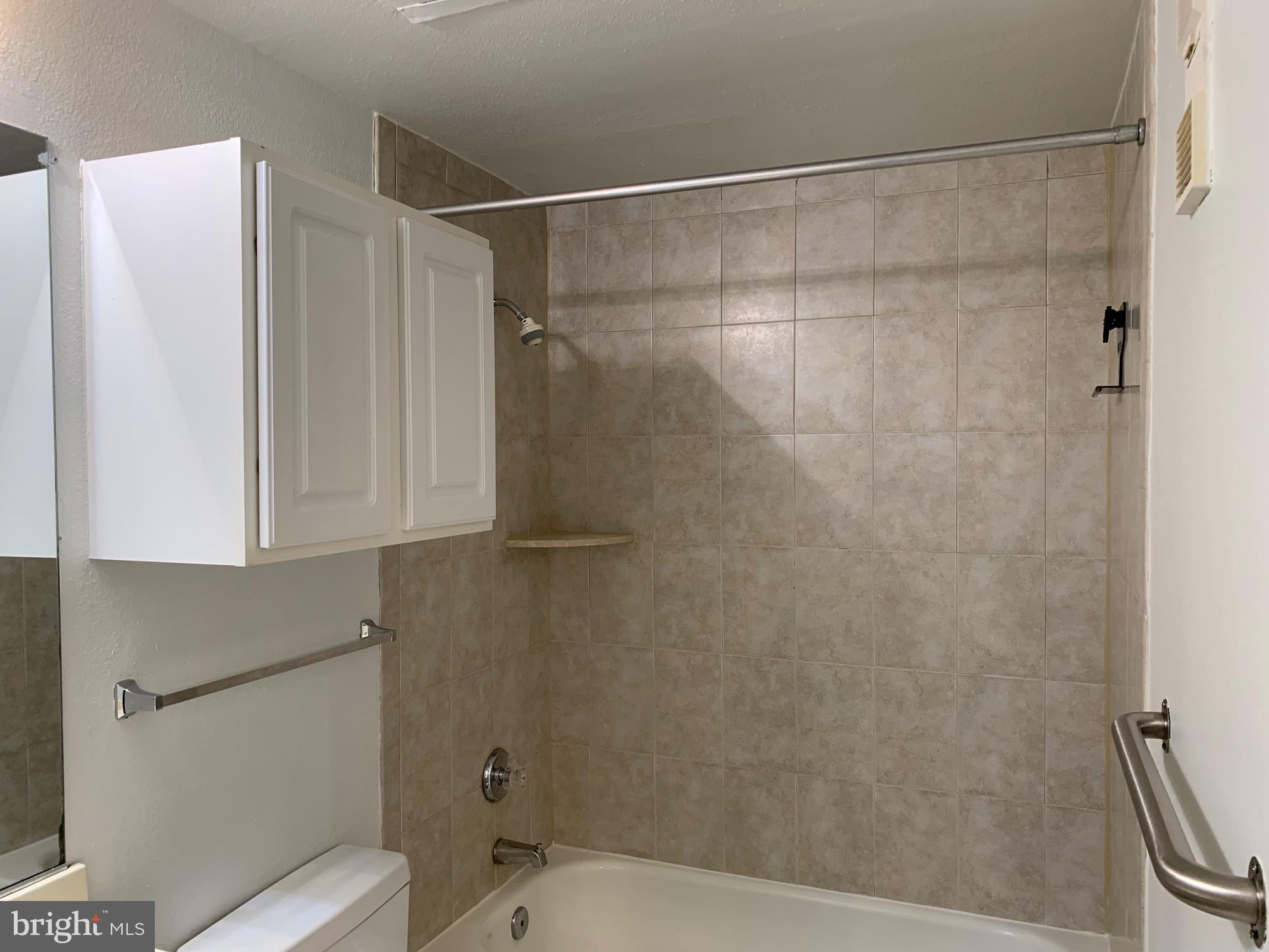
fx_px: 953
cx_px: 634
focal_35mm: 26
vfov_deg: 53.1
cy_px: 476
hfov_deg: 67.3
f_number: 1.8
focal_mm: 4.25
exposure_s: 1/60
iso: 64
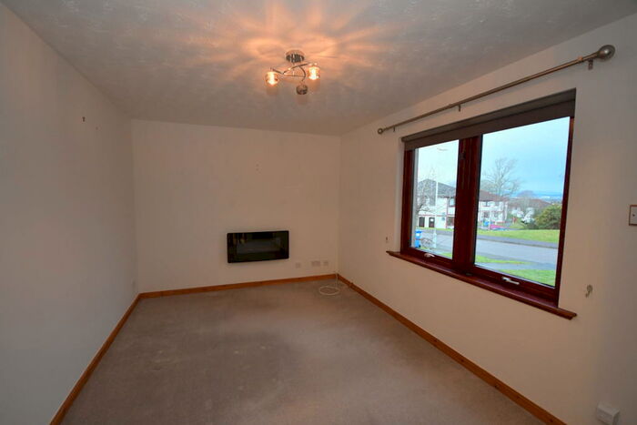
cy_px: 212
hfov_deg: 100.4
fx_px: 265
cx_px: 318
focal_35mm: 15
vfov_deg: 77.4
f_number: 4
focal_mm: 10
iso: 2000
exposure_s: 1/60
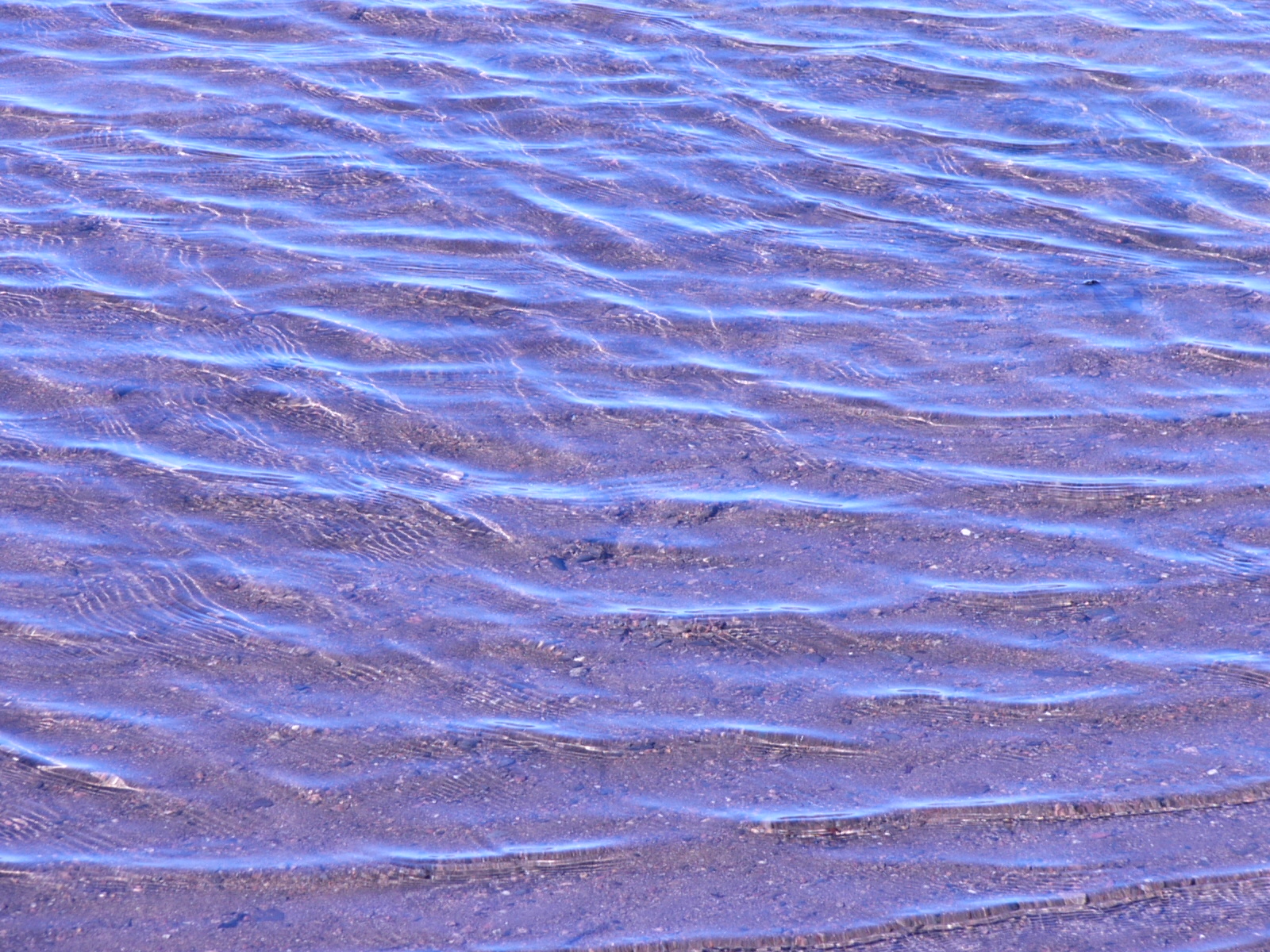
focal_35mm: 153
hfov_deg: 12.9
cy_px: 476
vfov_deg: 9.7
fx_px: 5613
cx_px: 635
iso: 50
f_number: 4
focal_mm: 20.1
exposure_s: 1/200
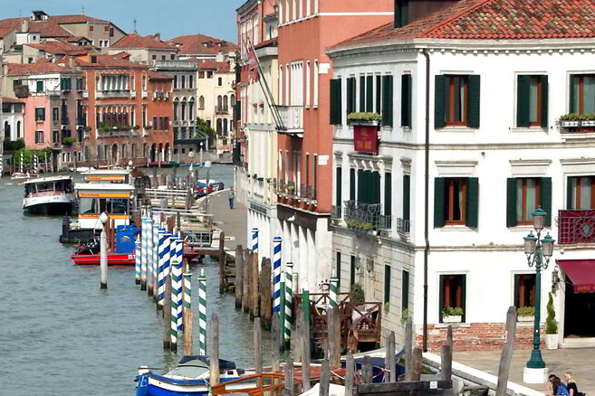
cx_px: -311
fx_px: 2807
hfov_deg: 11.6
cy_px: 415
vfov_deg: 8.0
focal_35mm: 170
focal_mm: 31
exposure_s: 1/250
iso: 100
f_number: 8
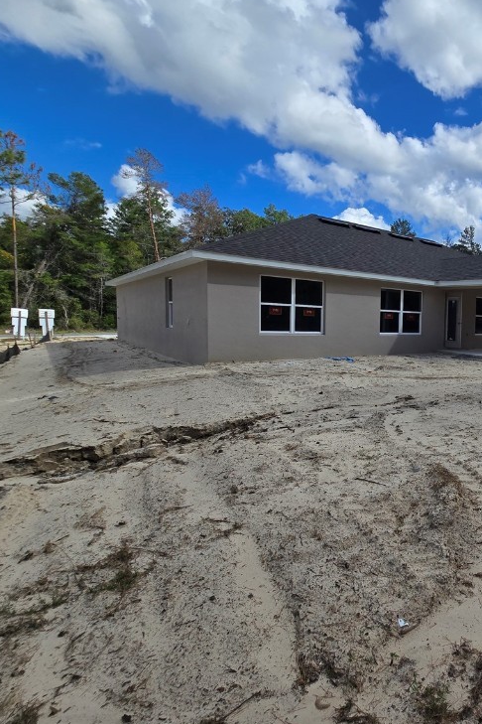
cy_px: 355
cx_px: 452
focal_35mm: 19
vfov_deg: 86.9
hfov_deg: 54.3
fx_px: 382
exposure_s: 1/3203
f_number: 2.2
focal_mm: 2.2
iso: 50
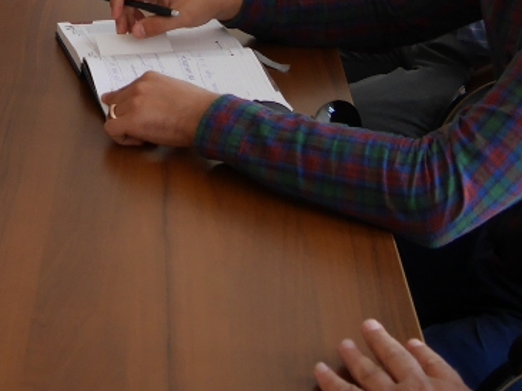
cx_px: -26
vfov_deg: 14.5
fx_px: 1492
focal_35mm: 99
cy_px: -57
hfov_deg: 19.2
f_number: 3.5
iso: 500
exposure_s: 1/60
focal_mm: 14
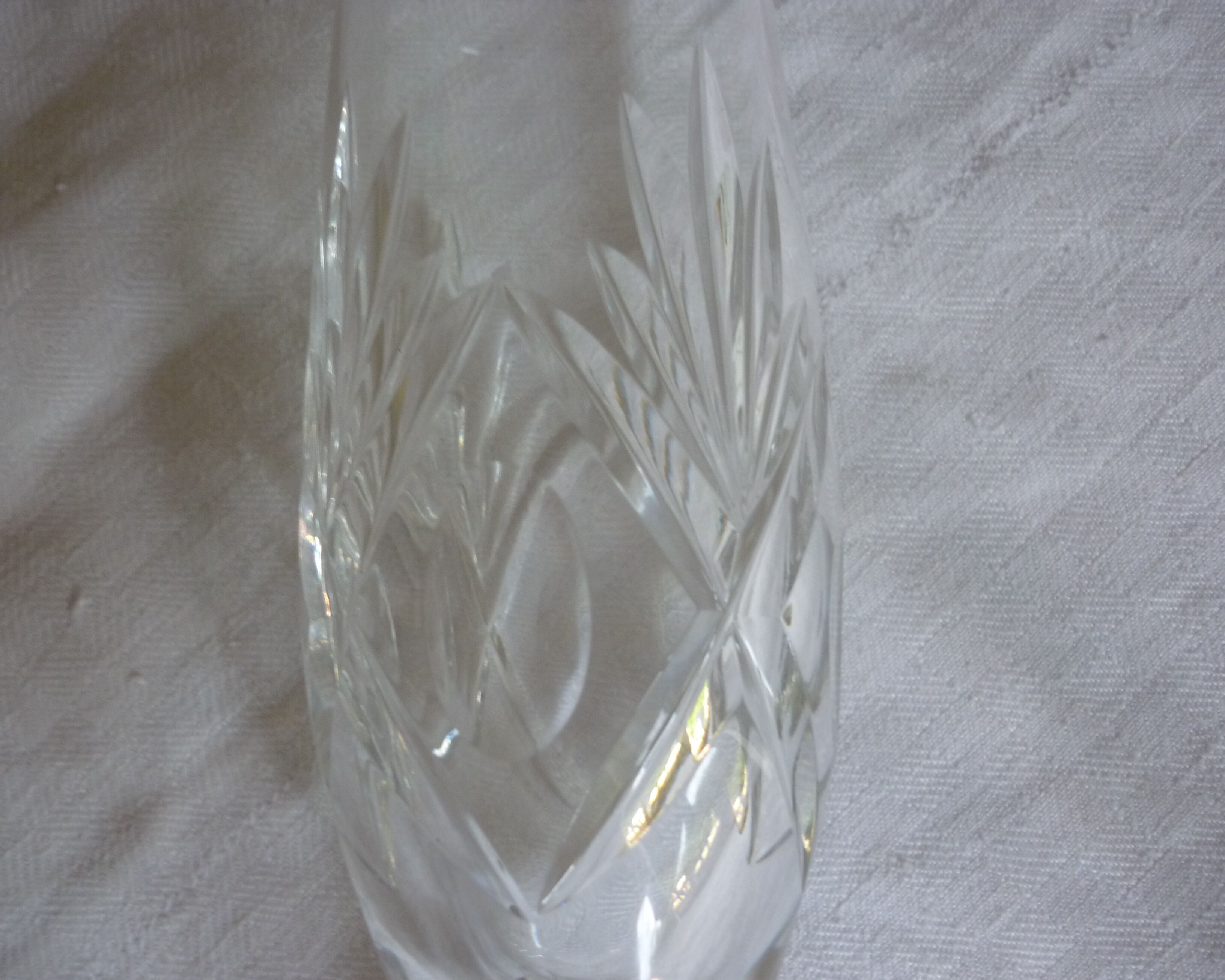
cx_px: 544
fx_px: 1305
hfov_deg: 50.2
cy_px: 504
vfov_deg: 41.1
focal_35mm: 36
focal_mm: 5.5
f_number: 2.8
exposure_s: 1/30
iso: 160
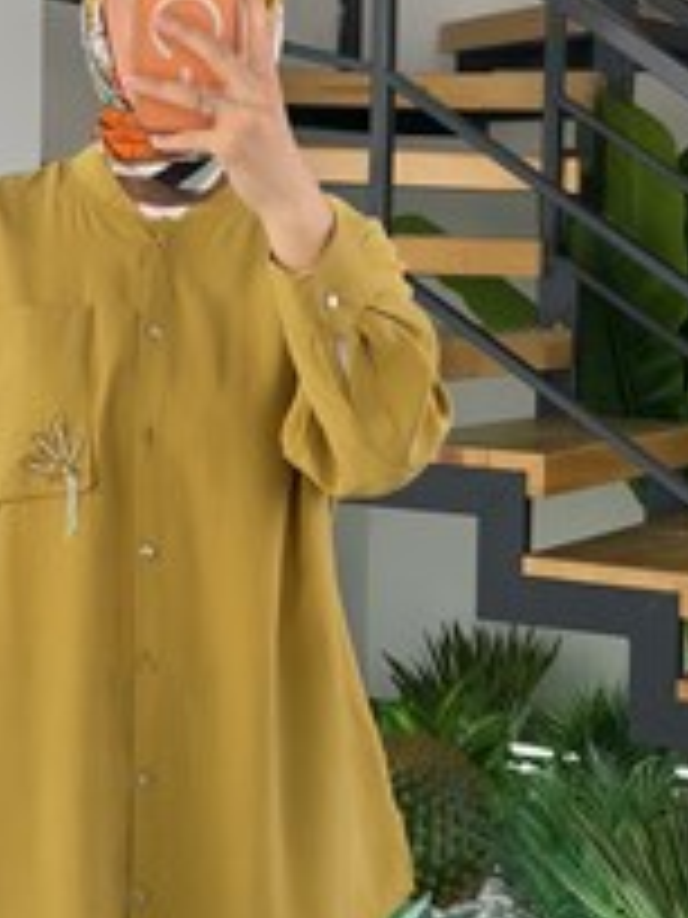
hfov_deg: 15.2
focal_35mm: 97
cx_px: 153
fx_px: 2571
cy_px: 313
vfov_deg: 20.2
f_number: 1.78
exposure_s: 1/186
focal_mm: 6.76
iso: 64
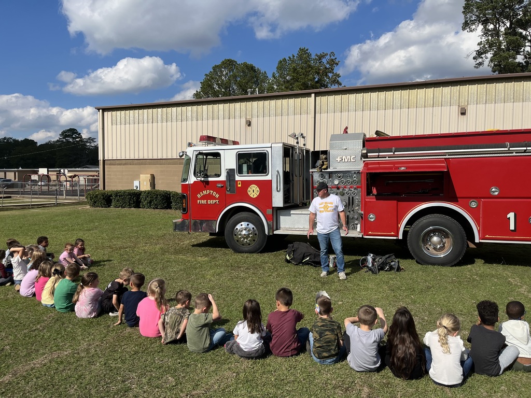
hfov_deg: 67.3
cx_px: 266
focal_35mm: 26
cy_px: 199
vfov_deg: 53.1
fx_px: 399
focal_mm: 5.1
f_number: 1.6
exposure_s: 1/5848
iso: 50
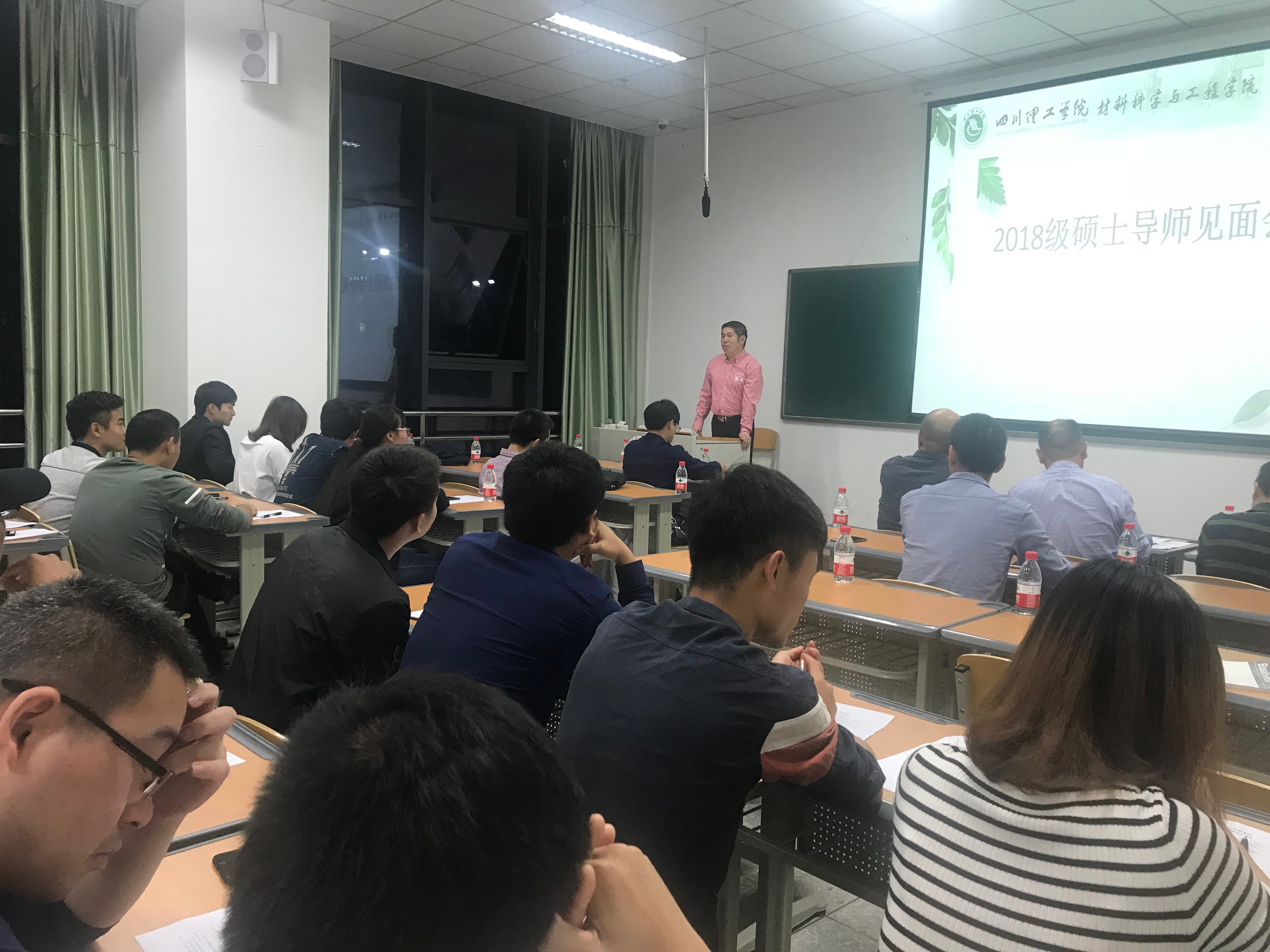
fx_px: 1027
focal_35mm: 28
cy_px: 476
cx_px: 635
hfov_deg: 63.4
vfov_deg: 49.7
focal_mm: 3.99
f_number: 1.8
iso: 40
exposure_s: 1/20
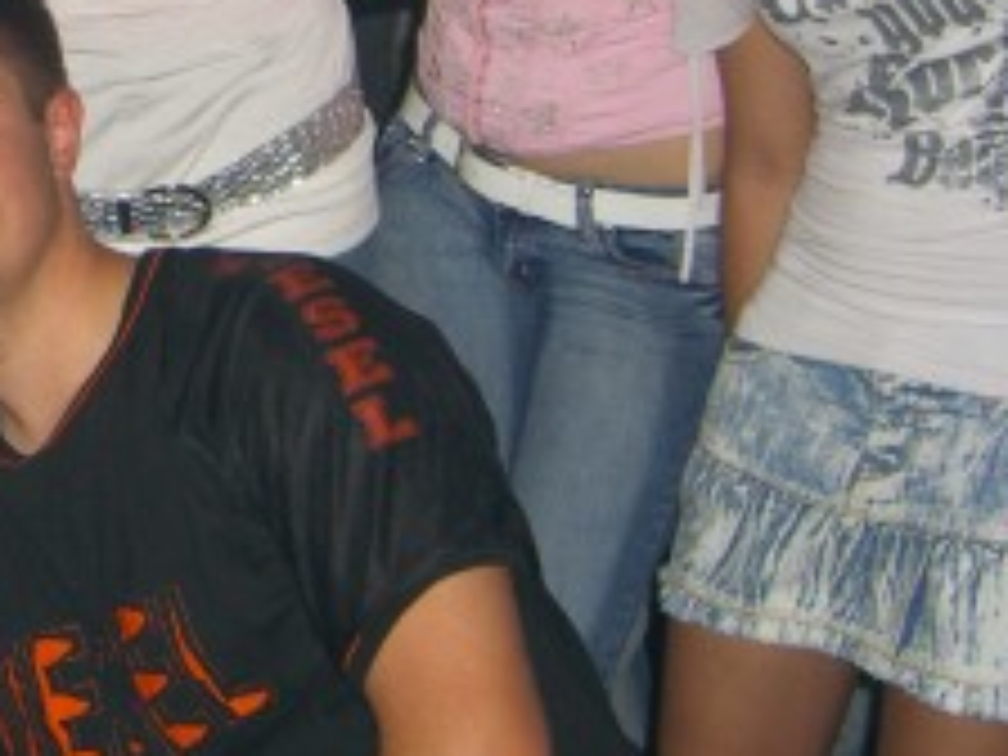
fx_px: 2970
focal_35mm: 102
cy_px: -135
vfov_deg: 14.1
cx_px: -122
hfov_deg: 18.5
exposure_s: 1/60
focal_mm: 7.9
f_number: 2.8
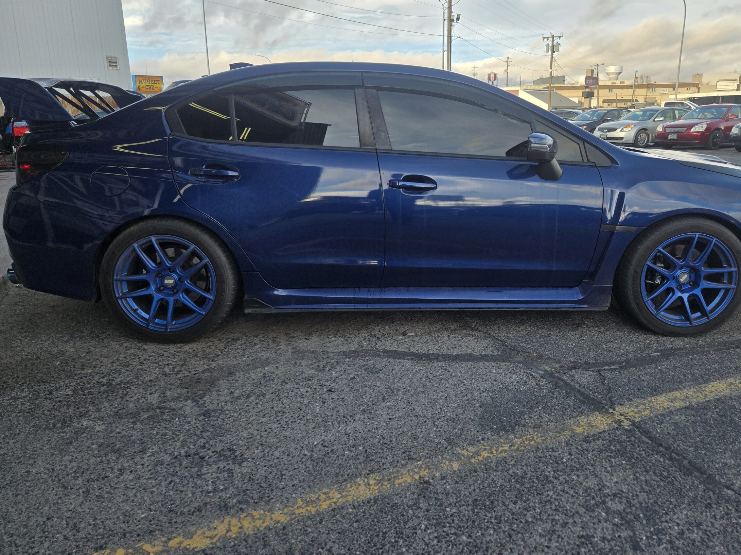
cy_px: 242
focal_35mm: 26
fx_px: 556
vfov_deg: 52.9
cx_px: 409
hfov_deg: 67.1
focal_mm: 5.4
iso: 80
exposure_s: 1/2088
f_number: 1.8
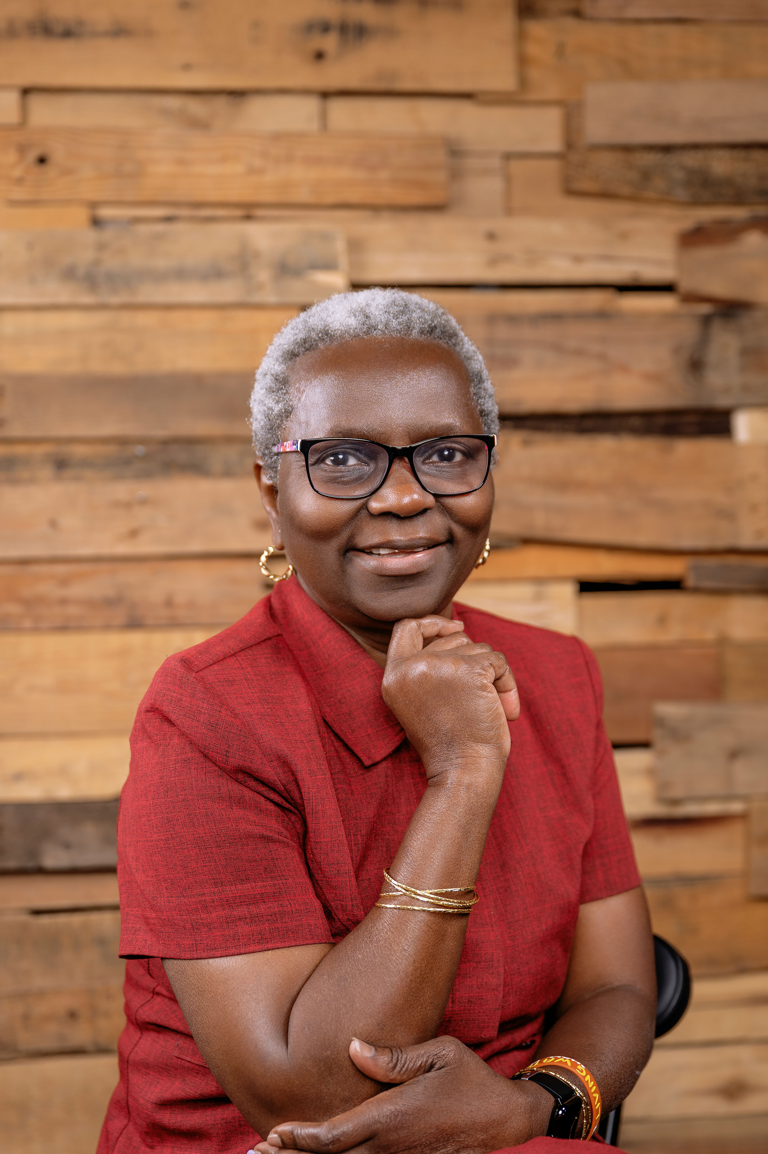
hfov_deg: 31.9
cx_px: 384
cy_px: 577
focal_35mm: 42
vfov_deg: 46.4
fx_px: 1346
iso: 100
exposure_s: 1/160
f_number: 2.8
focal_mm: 42
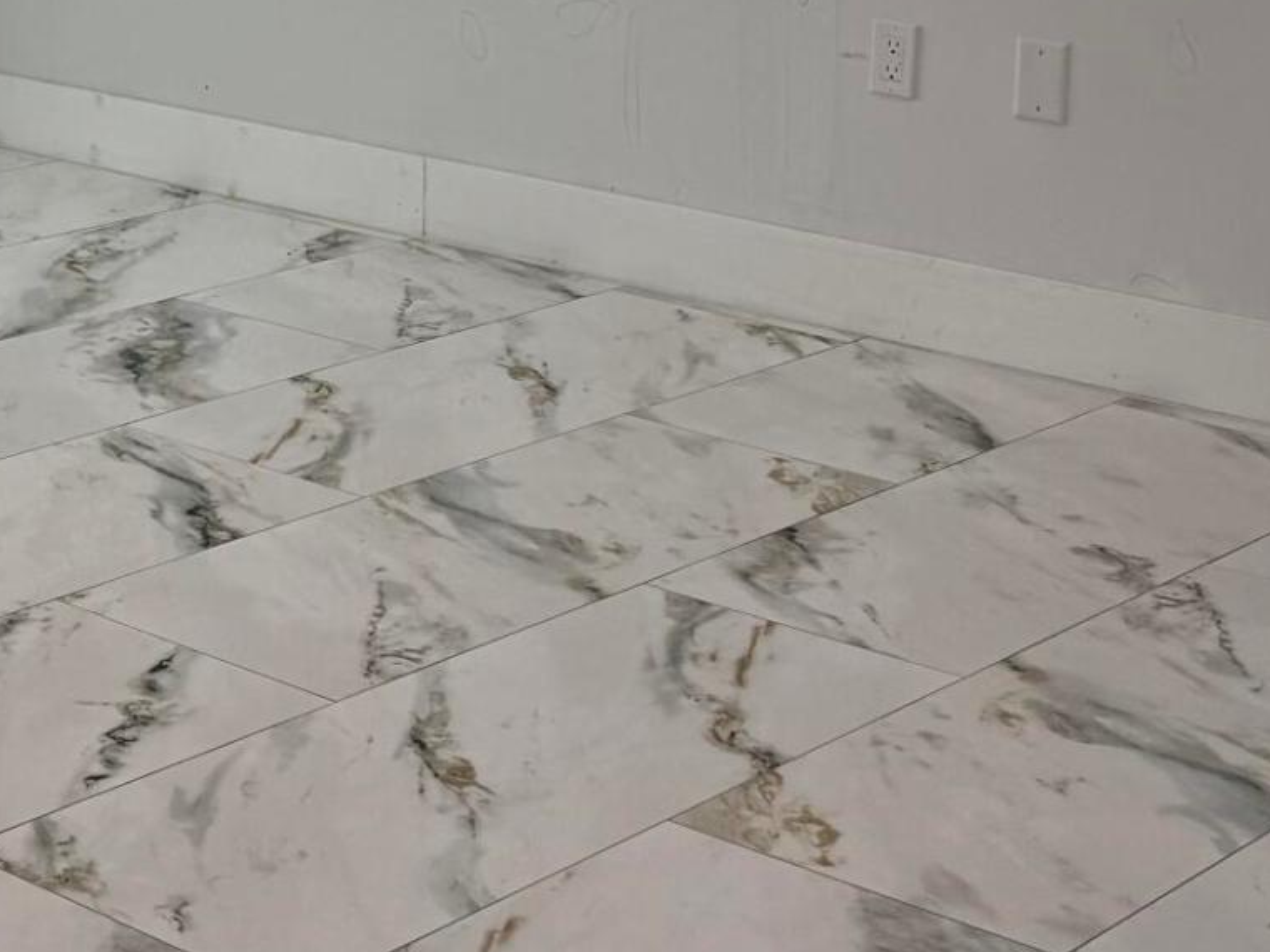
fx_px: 3339
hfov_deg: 19.8
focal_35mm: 91
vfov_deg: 15.6
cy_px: -222
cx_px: -394
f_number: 1.78
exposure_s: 1/665
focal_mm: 6.76
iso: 80
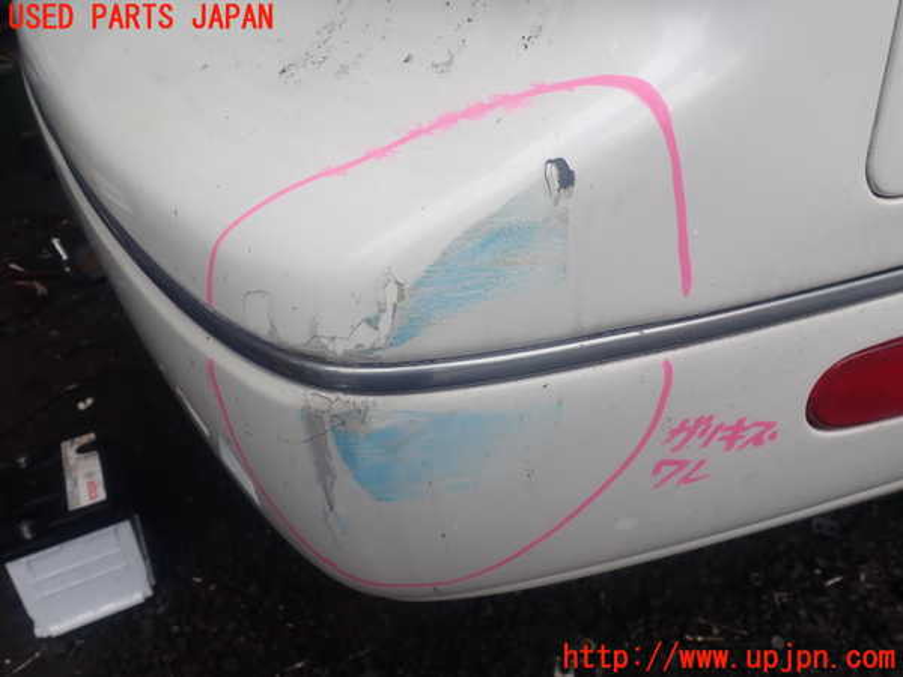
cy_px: 338
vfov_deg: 46.8
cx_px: 452
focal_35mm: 30
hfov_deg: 60.0
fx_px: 783
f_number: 3.2
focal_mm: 5.4
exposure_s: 1/500
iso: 100
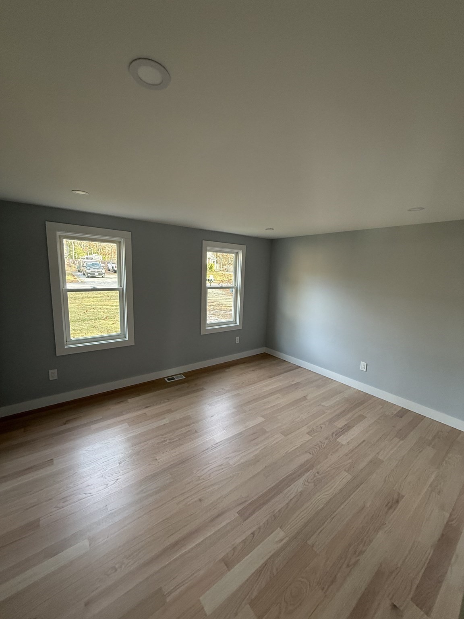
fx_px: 250
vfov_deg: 102.1
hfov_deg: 85.7
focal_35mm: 14
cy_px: 310
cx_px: 232
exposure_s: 1/99
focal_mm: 2.22
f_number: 2.2
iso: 250
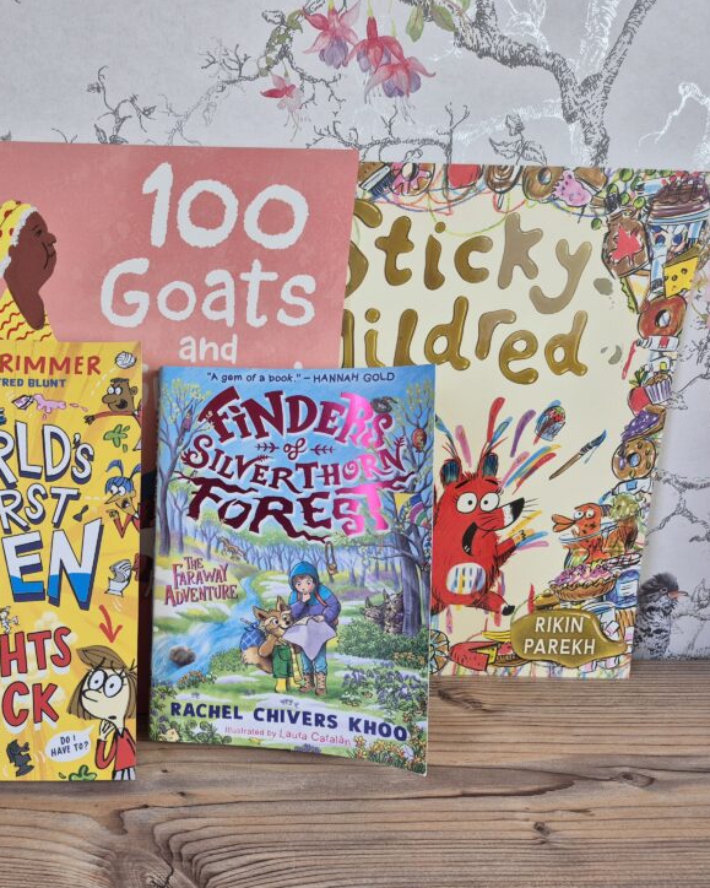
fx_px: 814
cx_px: 134
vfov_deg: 57.2
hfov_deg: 44.6
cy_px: 456
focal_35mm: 31
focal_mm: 5.4
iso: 64
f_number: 1.8
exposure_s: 1/100
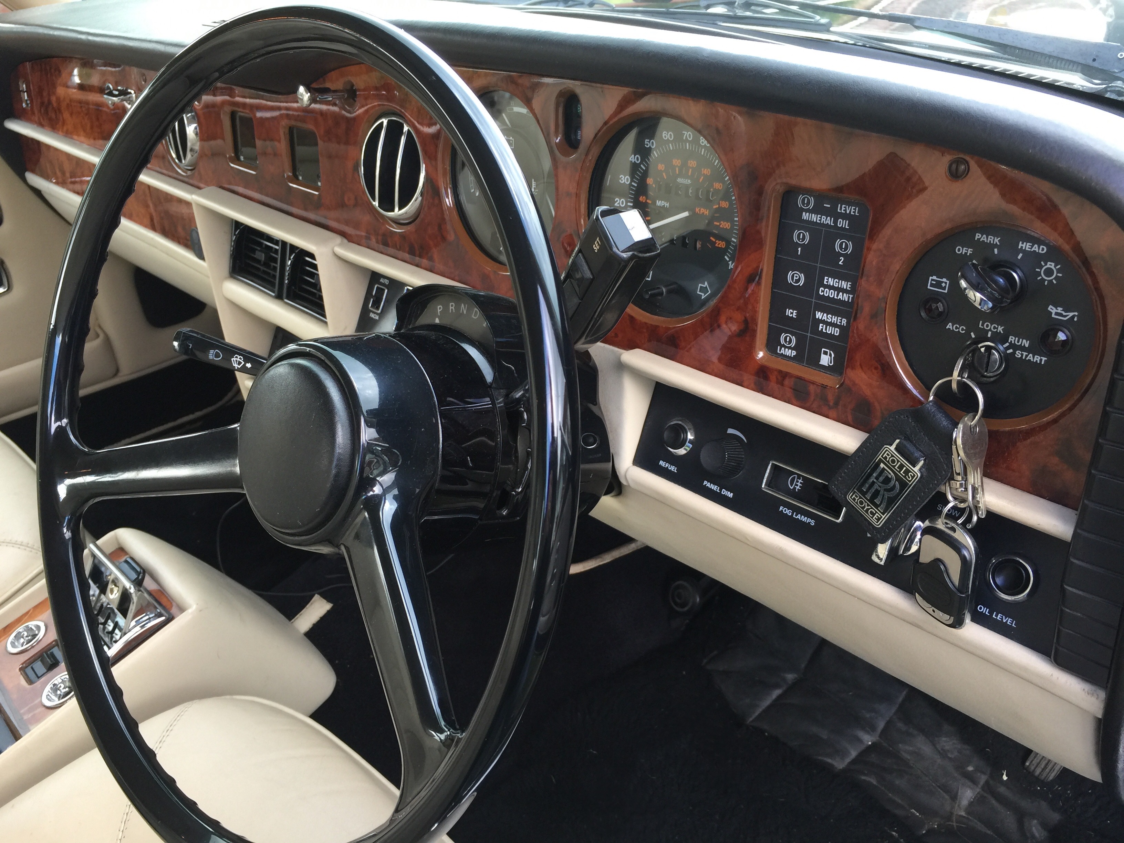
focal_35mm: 29
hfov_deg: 61.7
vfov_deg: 48.2
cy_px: 422
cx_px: 562
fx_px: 942
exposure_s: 1/33
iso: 32
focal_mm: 4.15
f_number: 2.2
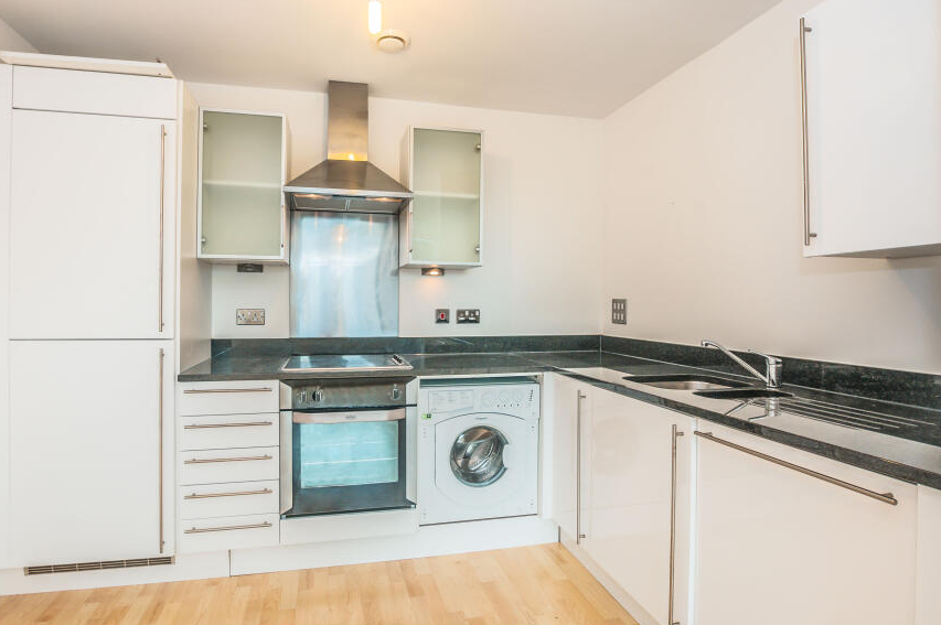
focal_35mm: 18
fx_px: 470
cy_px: 289
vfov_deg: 67.2
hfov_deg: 89.8
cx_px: 429
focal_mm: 10
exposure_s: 1/20
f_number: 8
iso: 200
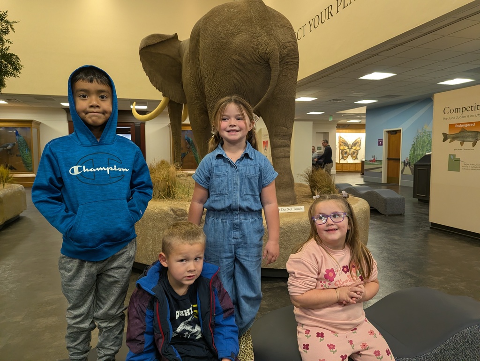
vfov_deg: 56.9
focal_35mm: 24
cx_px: 240
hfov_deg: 71.5
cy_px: 180
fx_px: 333
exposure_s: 1/120
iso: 447
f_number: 1.85
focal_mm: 6.81
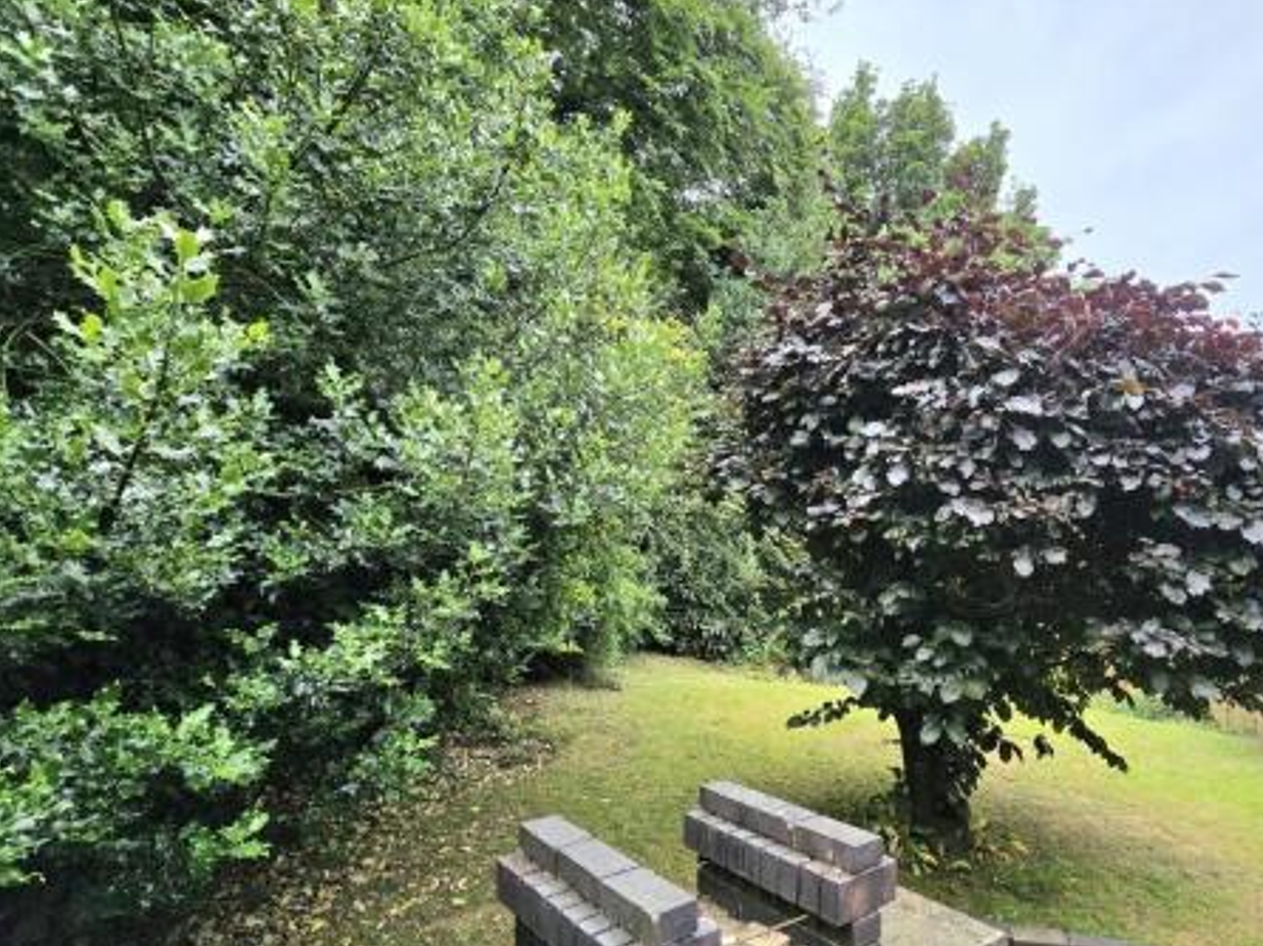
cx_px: 797
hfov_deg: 89.1
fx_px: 620
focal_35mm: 17
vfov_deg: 74.0
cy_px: 559
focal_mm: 2.2
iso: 50
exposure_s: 1/769
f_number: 2.2
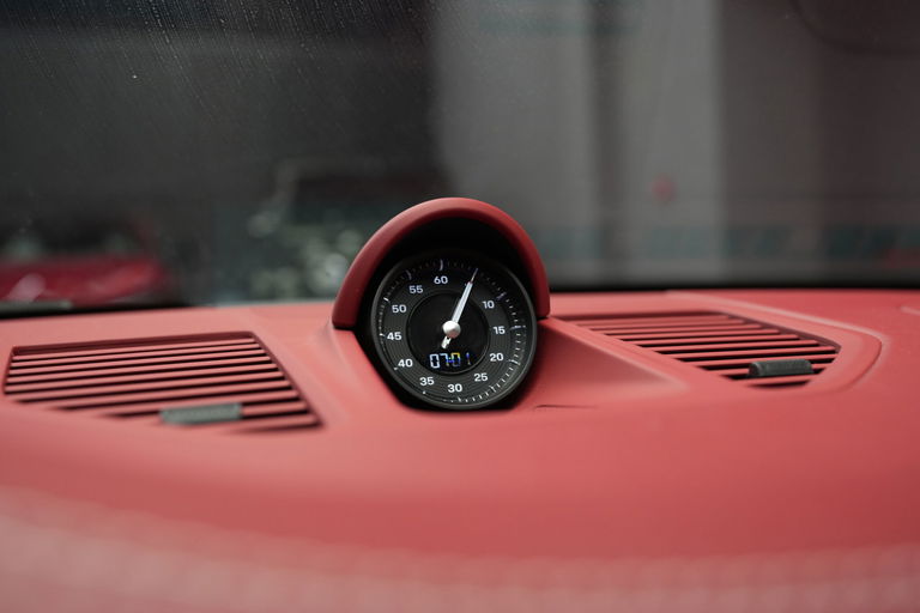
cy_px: 306
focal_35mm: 35
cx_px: 460
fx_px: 894
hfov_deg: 54.4
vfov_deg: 37.9
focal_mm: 35
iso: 2000
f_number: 4
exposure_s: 1/40
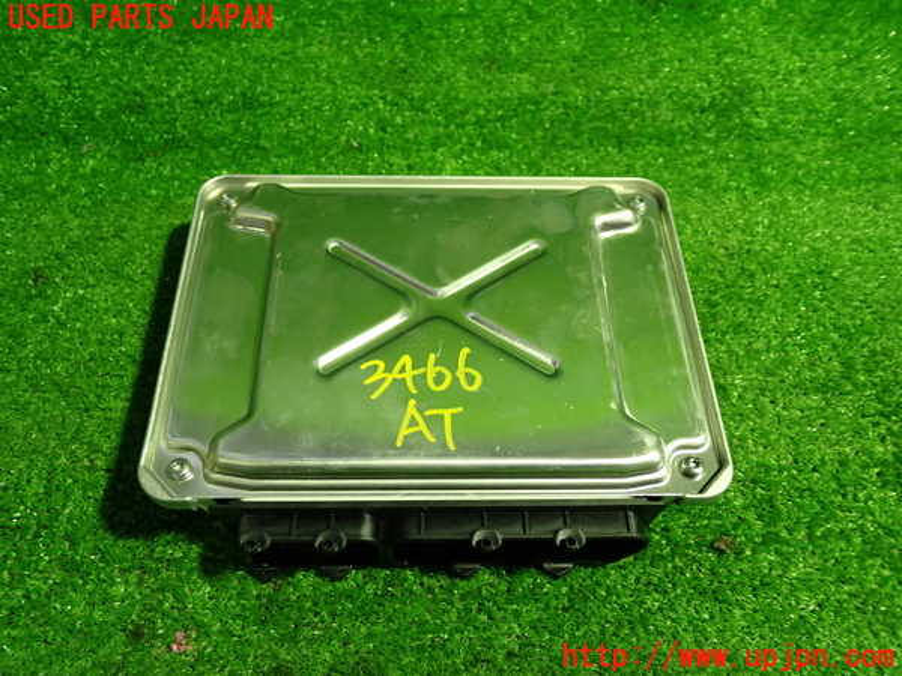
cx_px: 451
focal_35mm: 30
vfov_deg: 46.8
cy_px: 338
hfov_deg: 60.0
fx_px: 782
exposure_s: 1/30
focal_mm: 5.4
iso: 250
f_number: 2.3
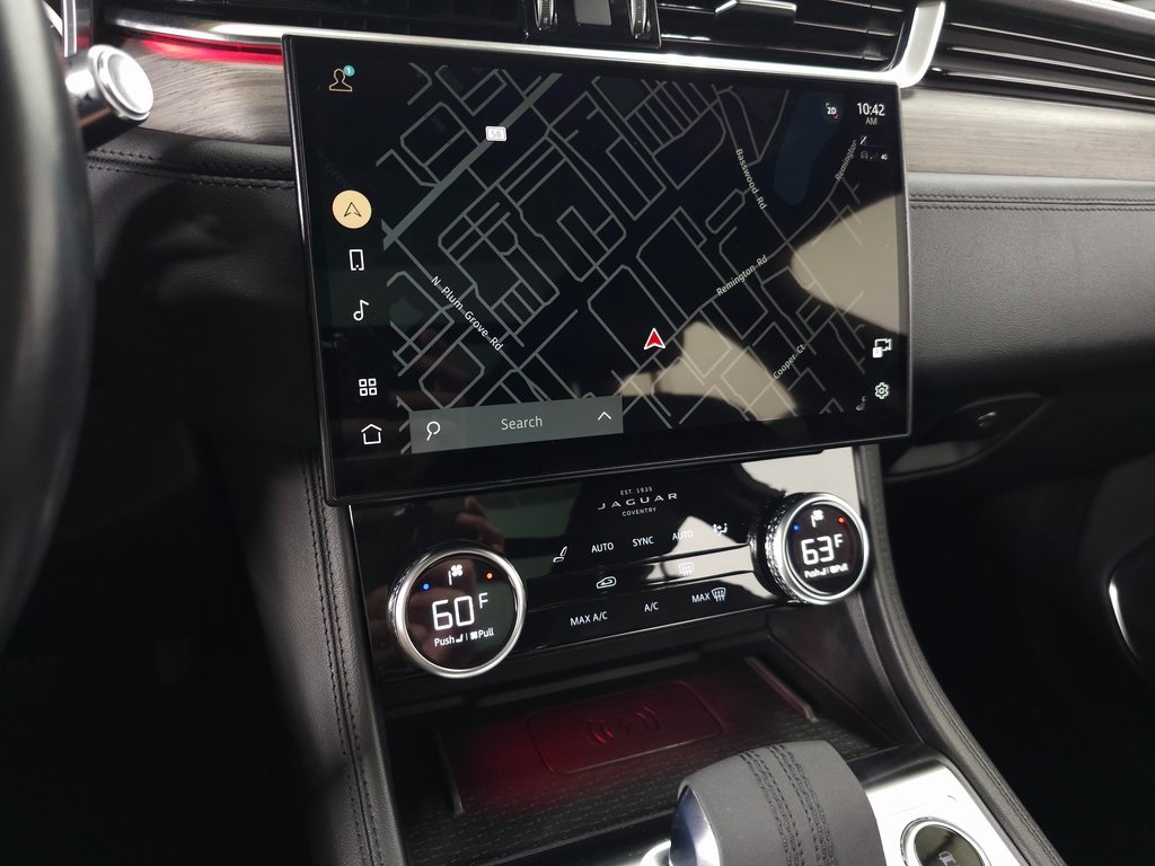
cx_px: 578
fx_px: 767
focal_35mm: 23
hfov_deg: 73.9
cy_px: 433
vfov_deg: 58.9
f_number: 1.7
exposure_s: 1/40
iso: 320
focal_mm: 6.3
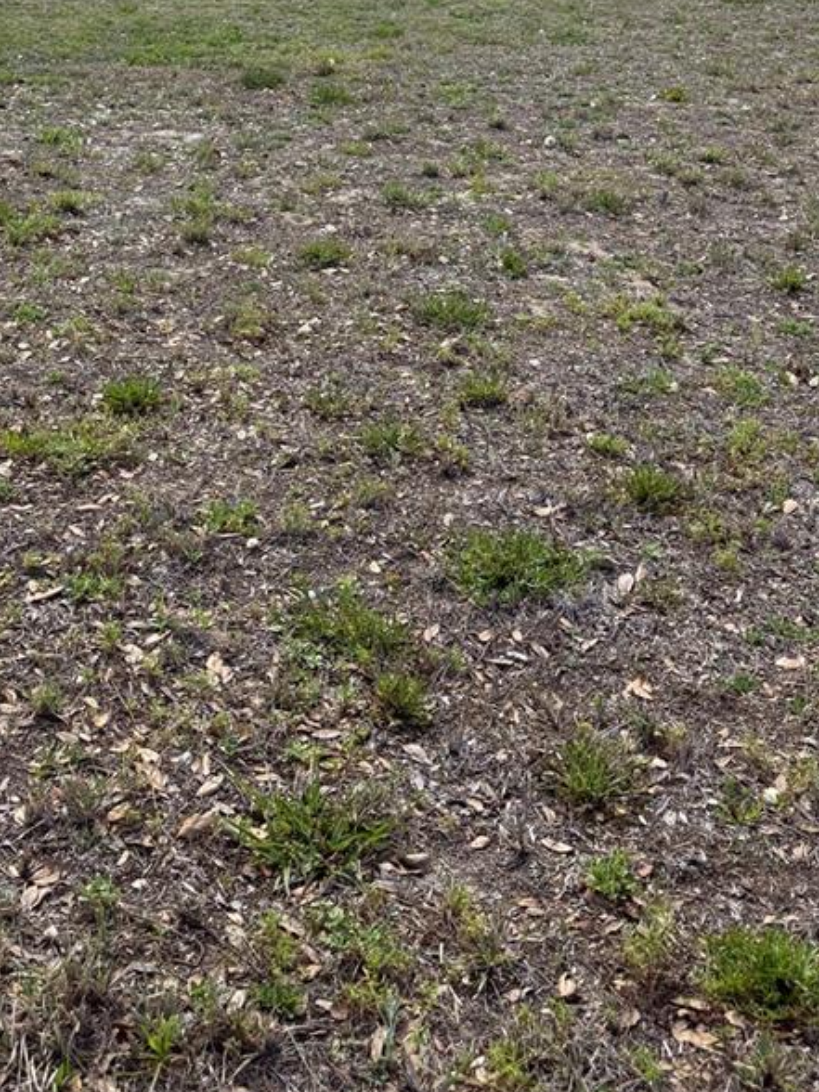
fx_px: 1546
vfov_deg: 37.2
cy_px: 178
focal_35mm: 49
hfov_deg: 29.6
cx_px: 323
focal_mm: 6.76
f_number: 1.78
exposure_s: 1/2525
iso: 100
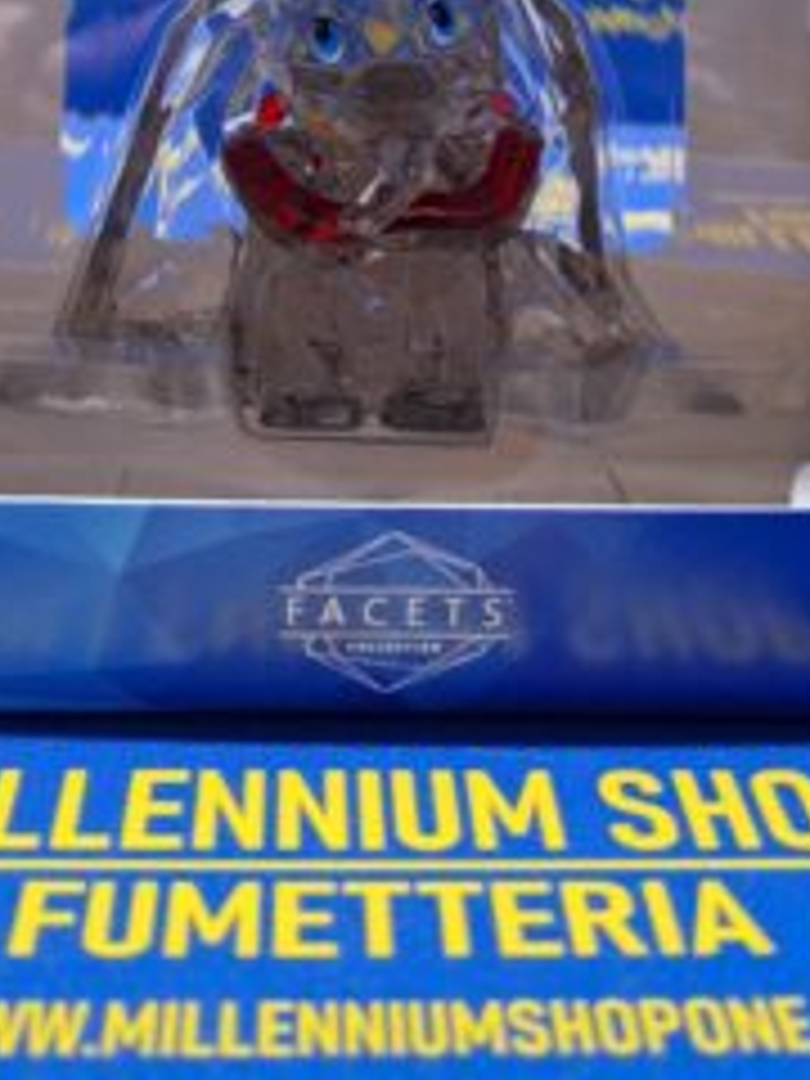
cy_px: -2
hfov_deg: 28.6
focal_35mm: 51
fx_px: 1591
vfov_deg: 34.1
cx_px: 374
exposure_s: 1/25
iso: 400
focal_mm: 5.54
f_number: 1.8
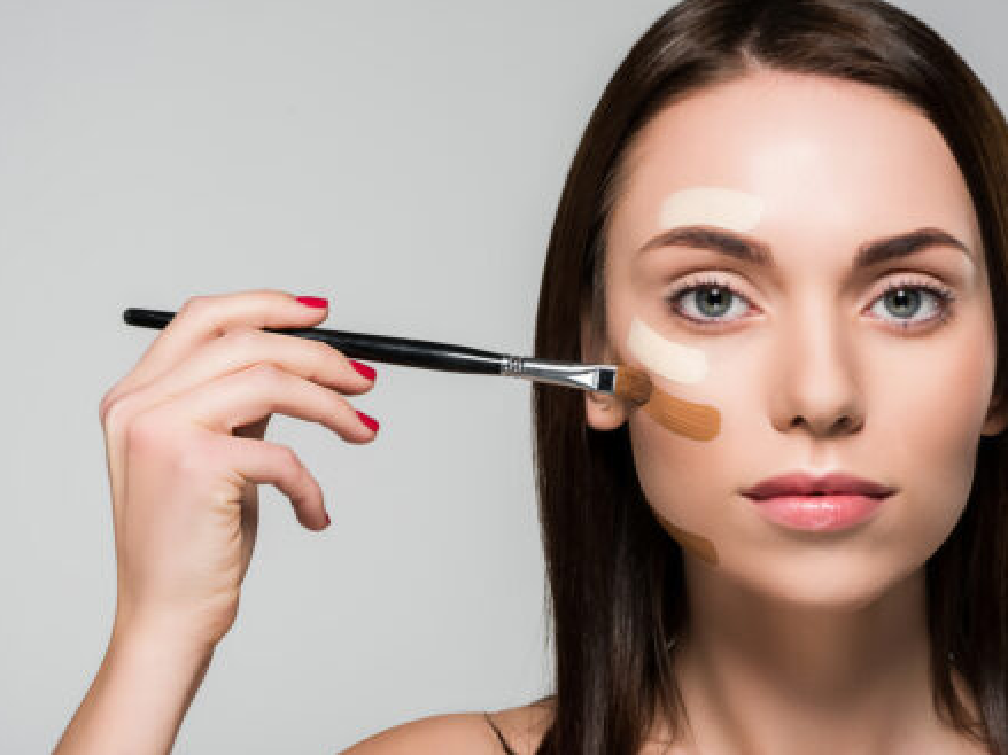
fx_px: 3348
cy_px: 374
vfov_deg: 12.9
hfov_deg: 17.1
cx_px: 544
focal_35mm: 115
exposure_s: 1/200
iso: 200
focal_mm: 105
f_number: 13
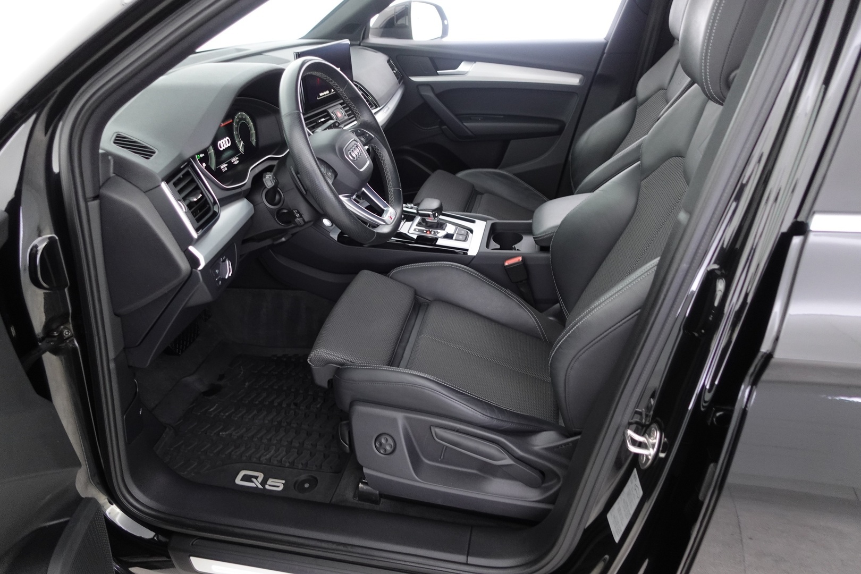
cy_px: 287
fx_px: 574
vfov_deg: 53.1
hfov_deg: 73.7
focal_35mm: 24
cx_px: 430
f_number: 1.8
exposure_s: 1/15
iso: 800
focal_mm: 9.4
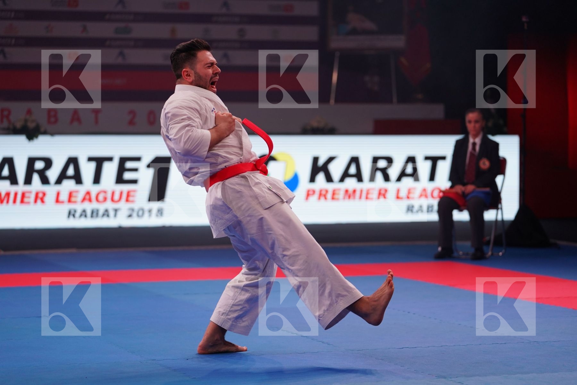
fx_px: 1731
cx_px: 288
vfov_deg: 12.7
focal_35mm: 108
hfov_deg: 18.9
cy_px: 192
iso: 1000
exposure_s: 1/500
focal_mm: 108
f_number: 2.8
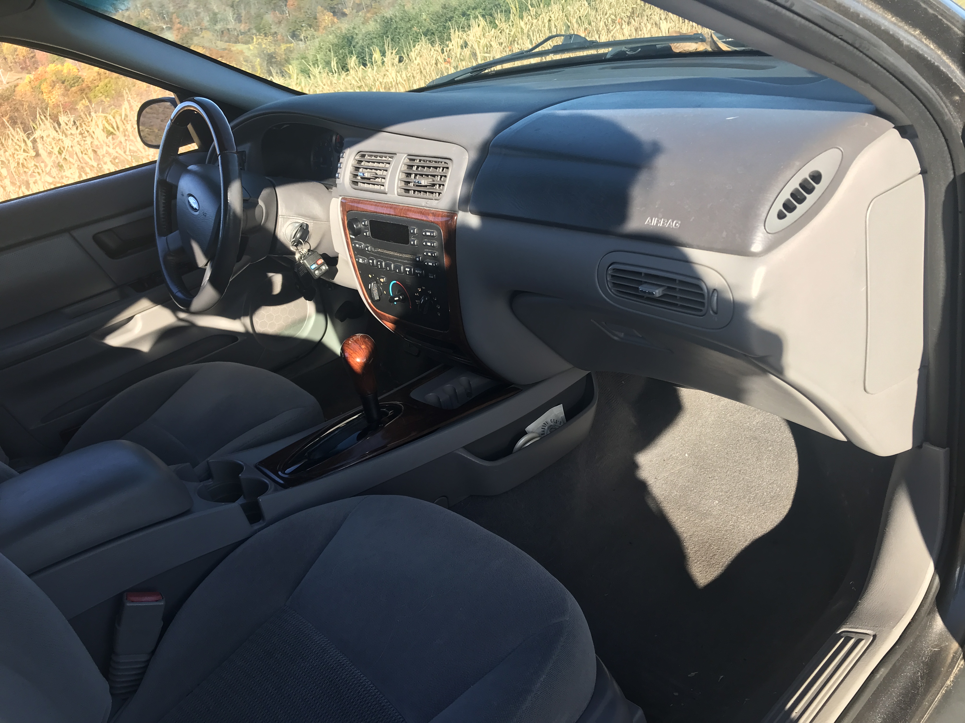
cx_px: 482
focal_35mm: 28
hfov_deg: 63.4
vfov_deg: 49.7
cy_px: 362
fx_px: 781
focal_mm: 3.99
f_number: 1.8
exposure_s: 1/439
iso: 20
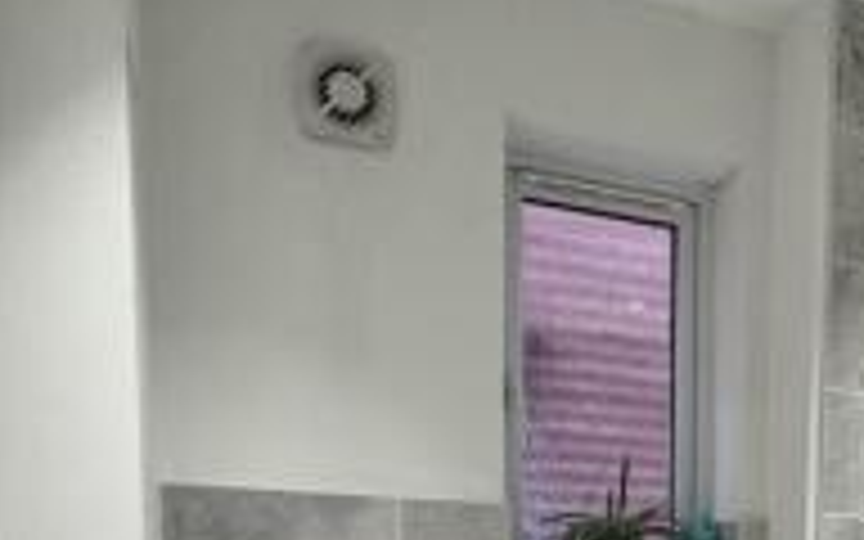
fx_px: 1060
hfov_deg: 41.8
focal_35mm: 45
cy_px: 722
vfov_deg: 24.5
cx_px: 731
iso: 250
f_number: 2.2
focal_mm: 2.22
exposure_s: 1/100
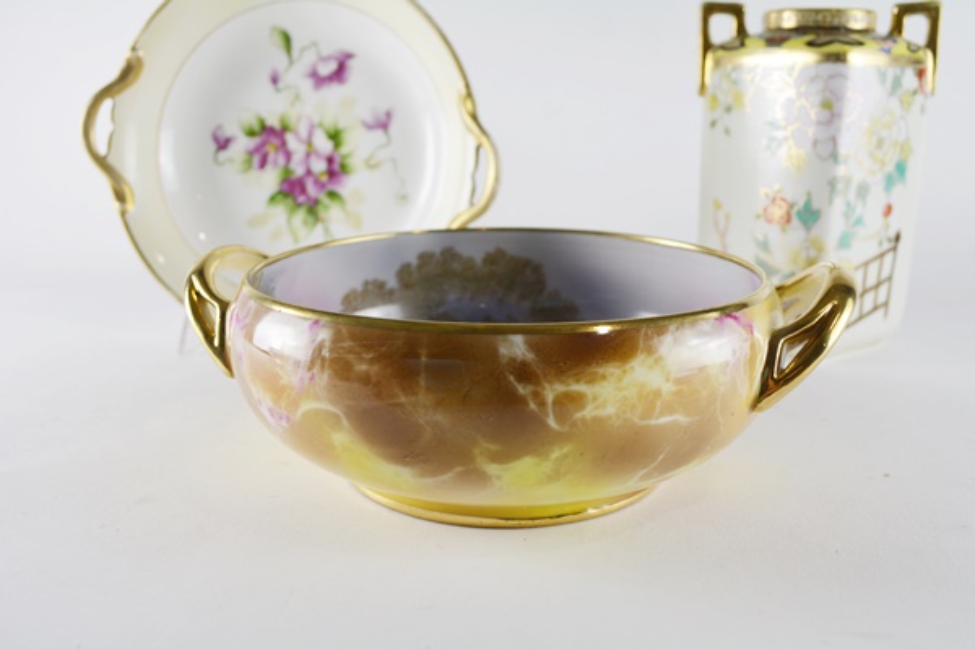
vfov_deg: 36.9
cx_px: 488
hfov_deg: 53.1
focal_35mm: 36
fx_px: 975
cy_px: 325
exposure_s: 1/125
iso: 250
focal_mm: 24
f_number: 5.6
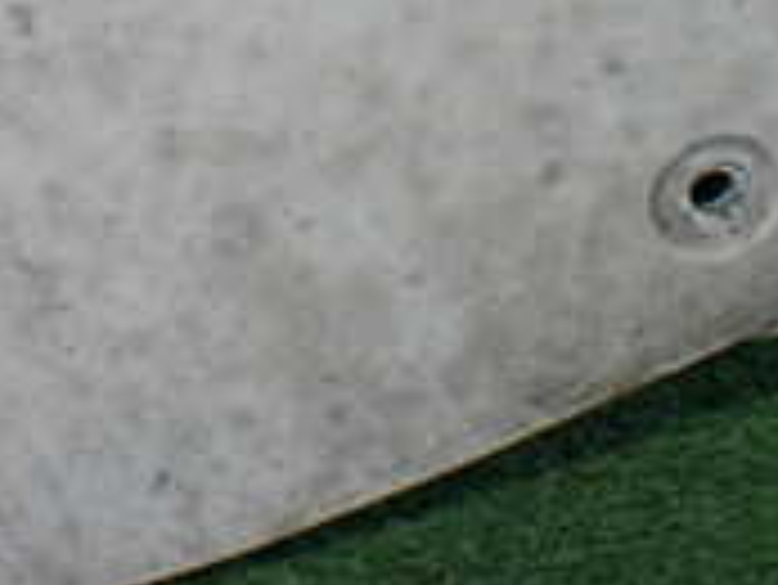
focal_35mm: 104
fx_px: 2339
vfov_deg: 13.4
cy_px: -297
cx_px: 157
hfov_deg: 18.7
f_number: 2.3
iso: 200
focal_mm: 5.4
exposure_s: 1/125
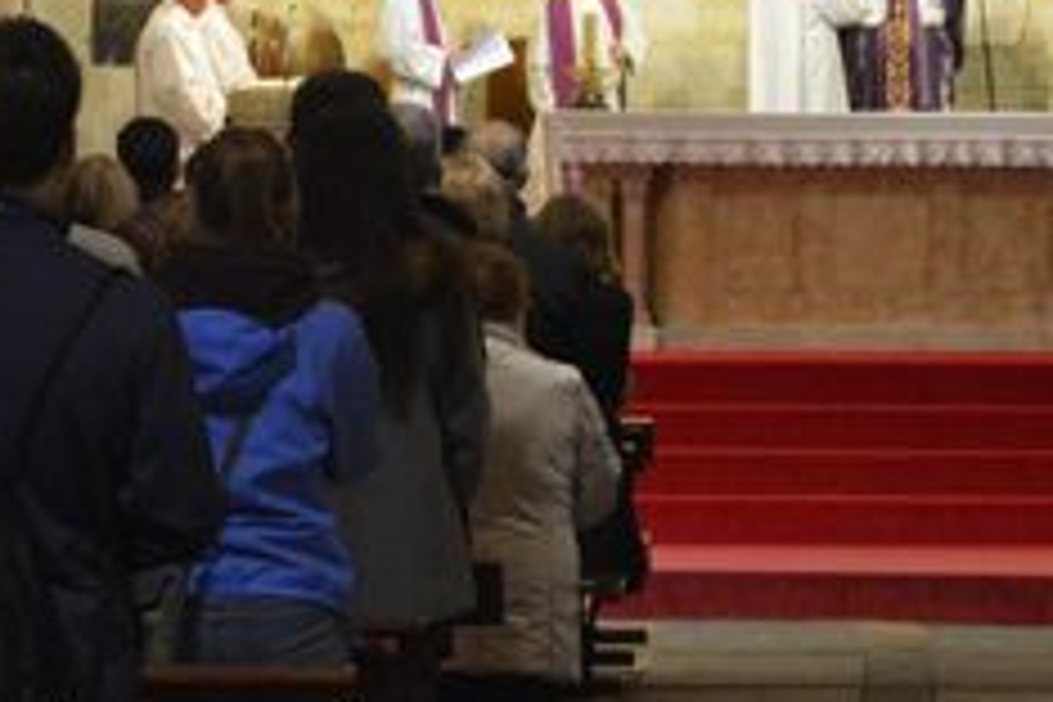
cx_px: 922
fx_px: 8540
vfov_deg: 4.7
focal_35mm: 292
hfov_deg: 7.0
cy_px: 133
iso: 2200
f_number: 4.5
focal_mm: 48
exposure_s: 1/30
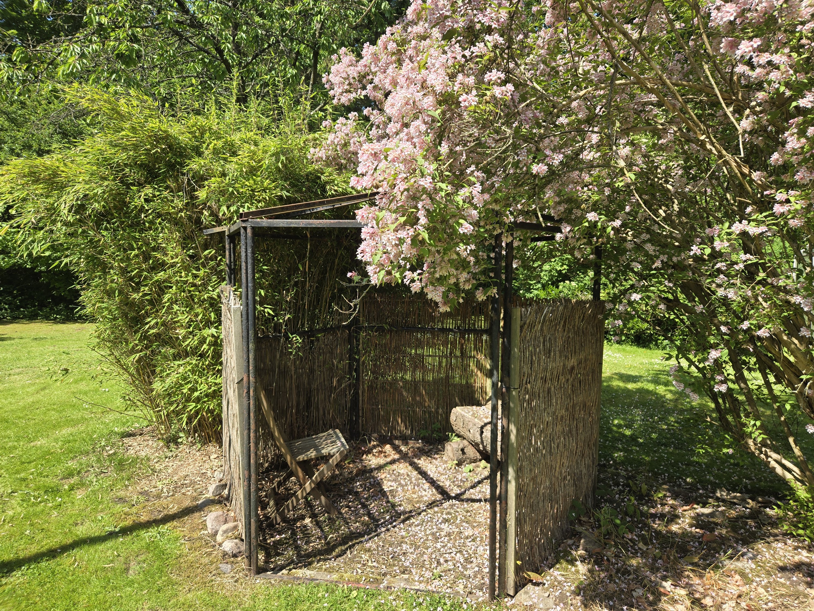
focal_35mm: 23
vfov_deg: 58.9
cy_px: 306
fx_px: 541
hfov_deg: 73.9
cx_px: 407
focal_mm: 5.4
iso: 25
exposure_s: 1/701
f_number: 1.8
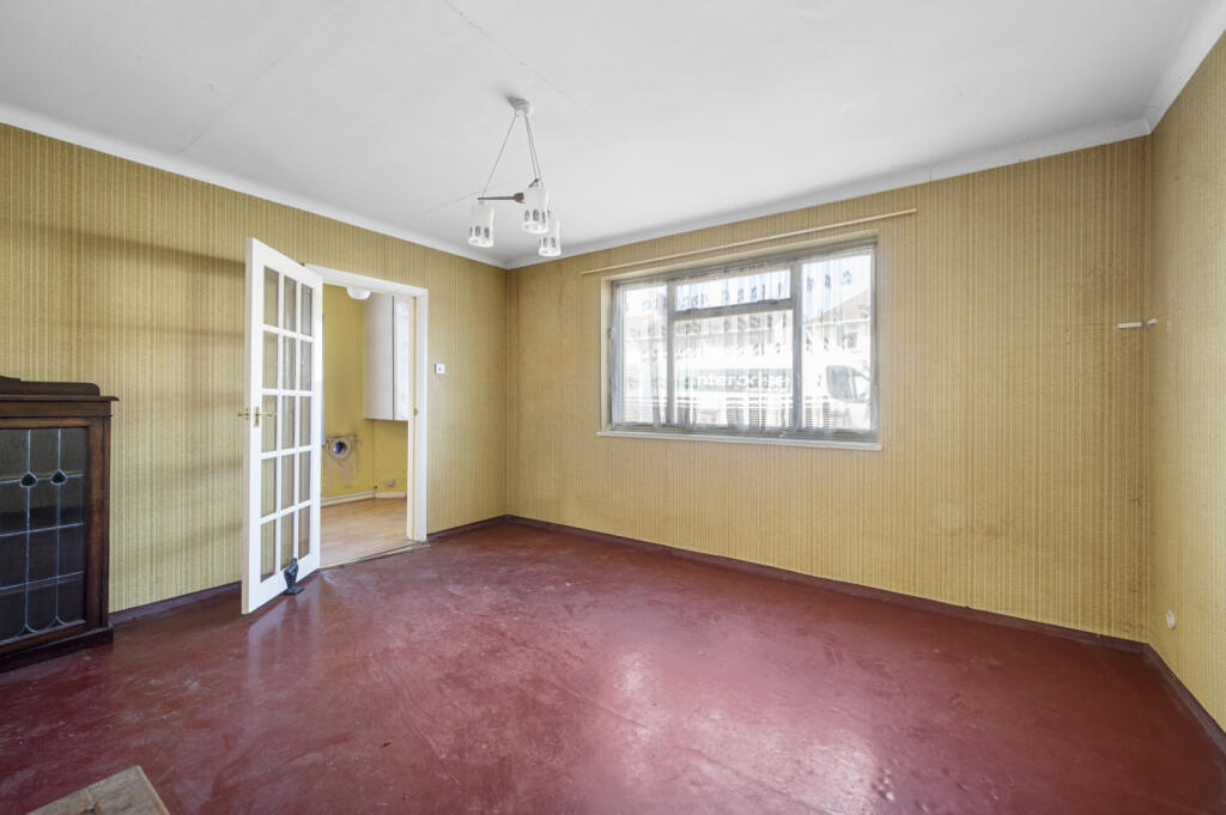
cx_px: 613
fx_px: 476
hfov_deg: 104.3
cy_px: 408
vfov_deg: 81.1
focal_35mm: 14
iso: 200
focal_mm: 14
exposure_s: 6
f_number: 16
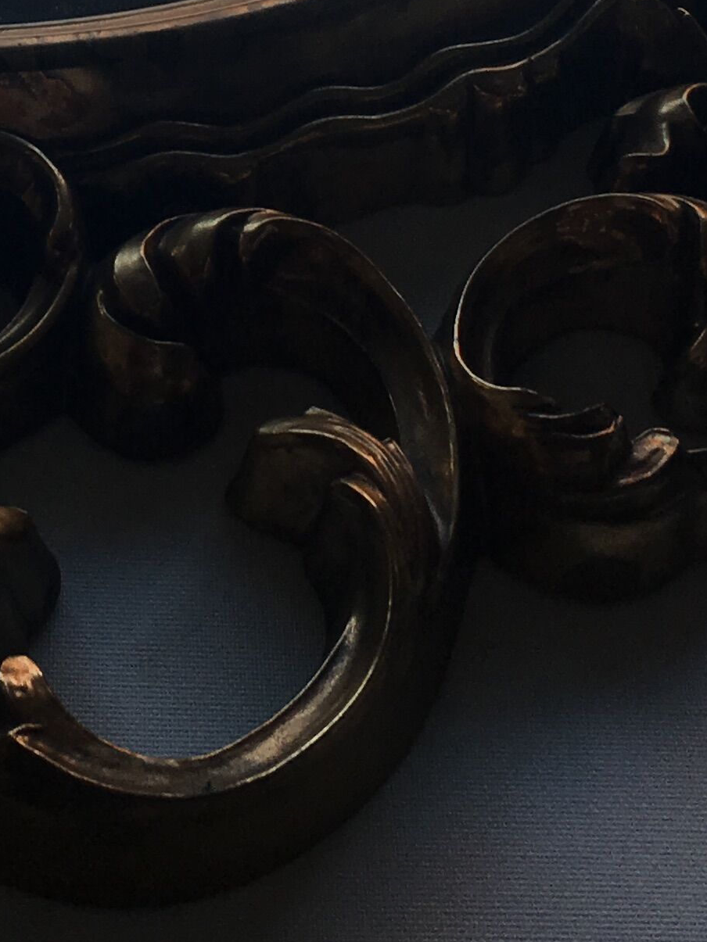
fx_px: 2641
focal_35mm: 97
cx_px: -46
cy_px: -55
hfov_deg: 14.9
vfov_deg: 19.5
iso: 25
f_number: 2.2
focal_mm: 4.15
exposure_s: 1/122
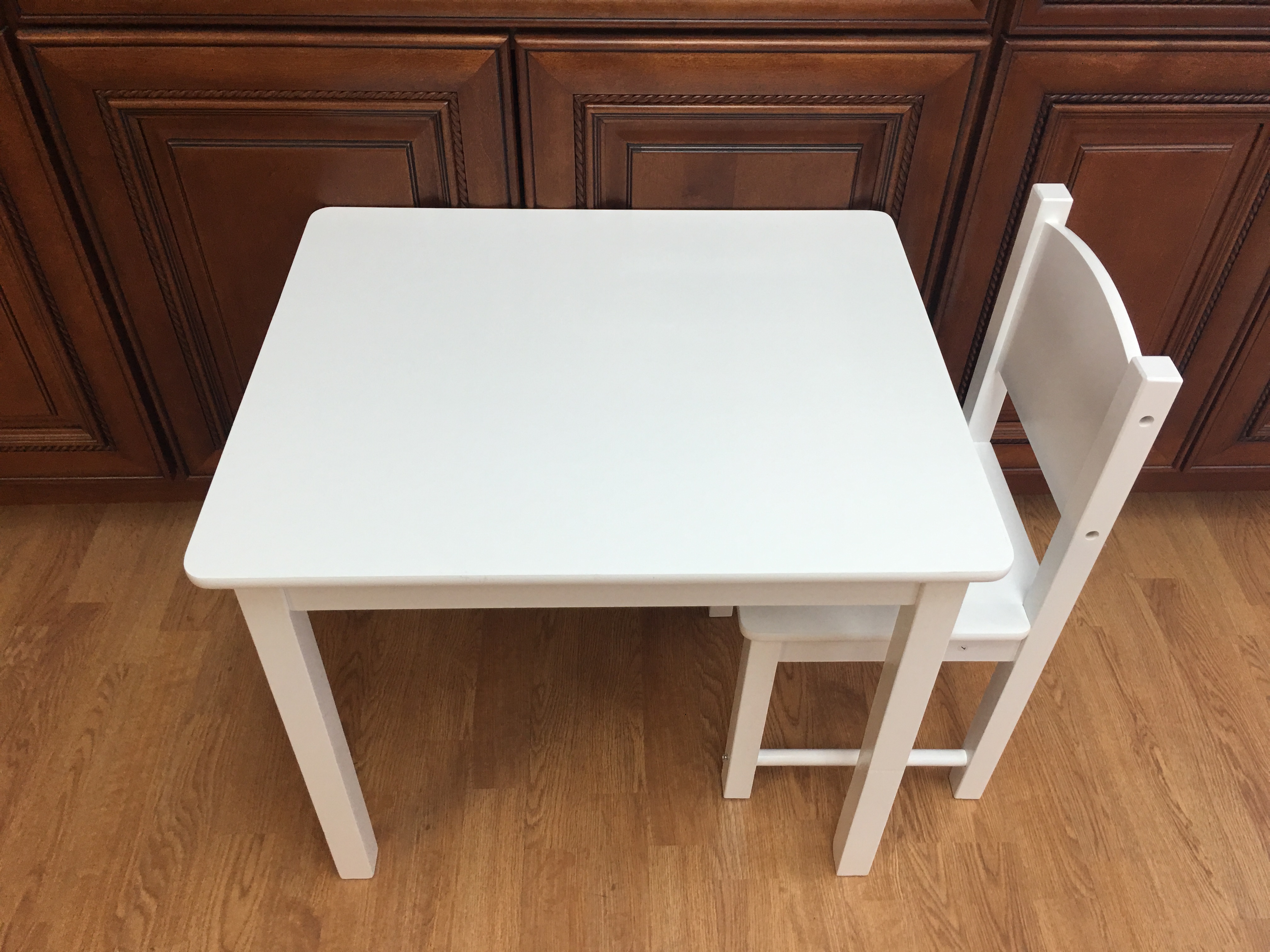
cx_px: 635
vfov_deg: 48.2
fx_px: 1064
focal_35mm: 29
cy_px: 476
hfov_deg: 61.7
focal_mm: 4.15
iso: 32
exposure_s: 1/30
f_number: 2.2
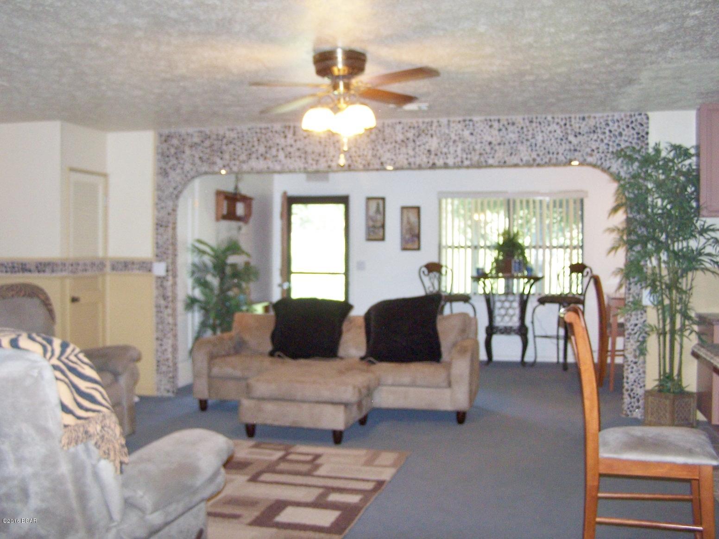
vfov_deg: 37.7
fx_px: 789
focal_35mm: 38
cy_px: 270
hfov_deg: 49.0
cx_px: 360
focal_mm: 6.3
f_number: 2.8
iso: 140
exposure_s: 1/60
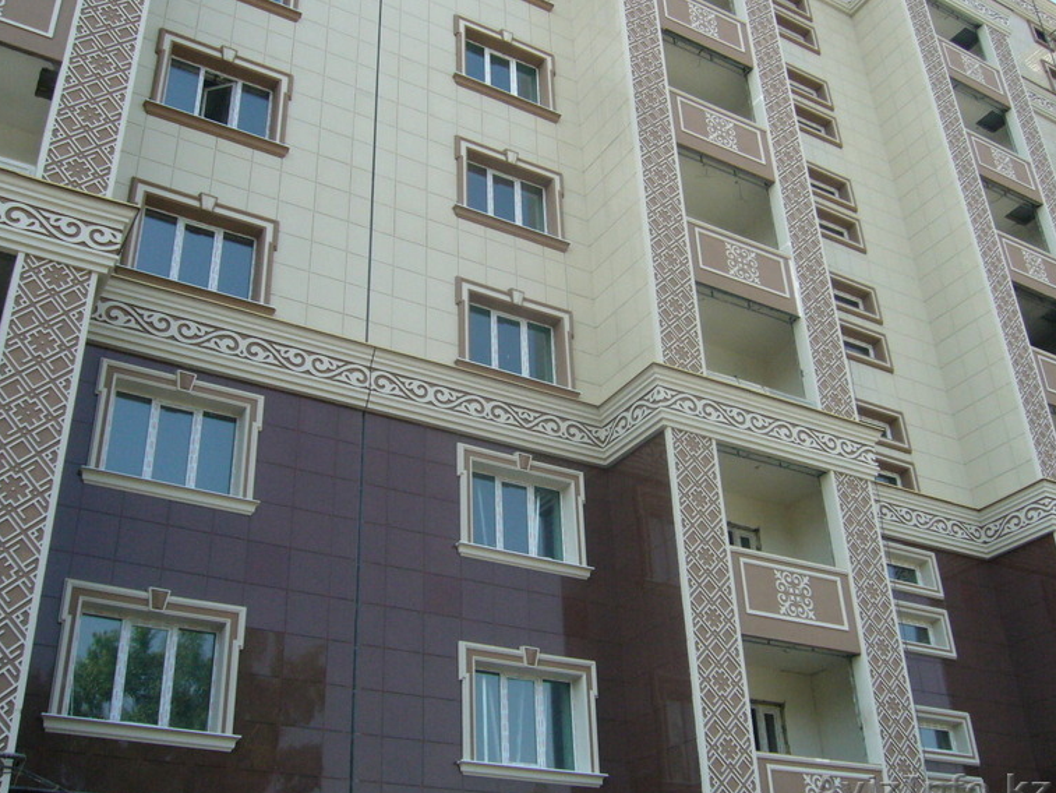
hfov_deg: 50.1
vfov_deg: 38.7
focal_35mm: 37
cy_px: 392
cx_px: 509
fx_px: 1129
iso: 200
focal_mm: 5.8
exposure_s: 1/250
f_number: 5.6
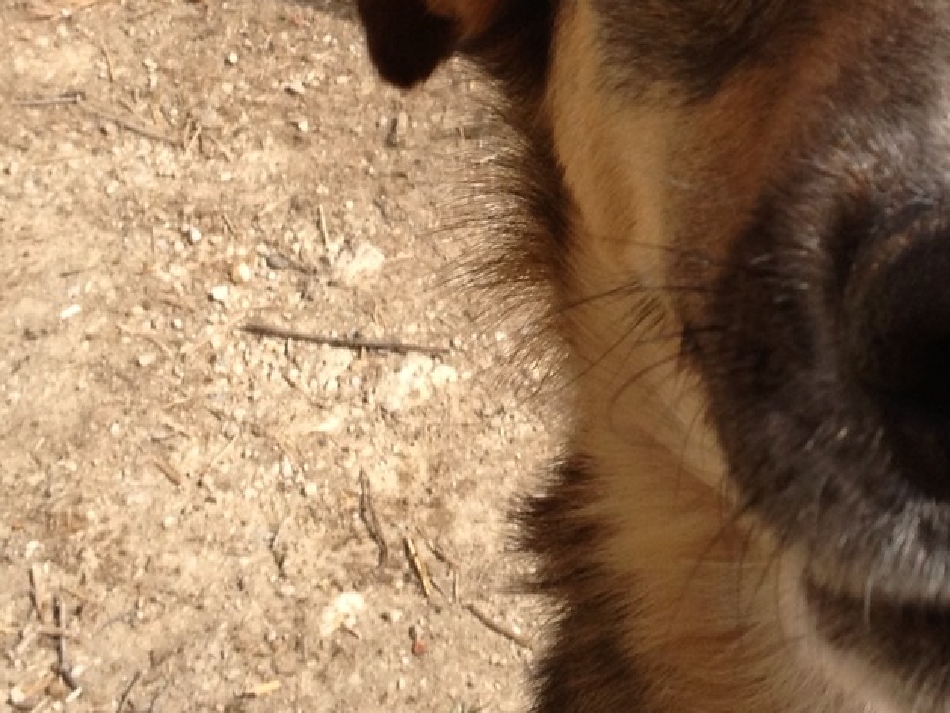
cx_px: 803
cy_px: -17
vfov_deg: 12.8
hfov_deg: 17.1
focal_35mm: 114
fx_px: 3129
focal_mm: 4.28
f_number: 2.4
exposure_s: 1/1842
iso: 50
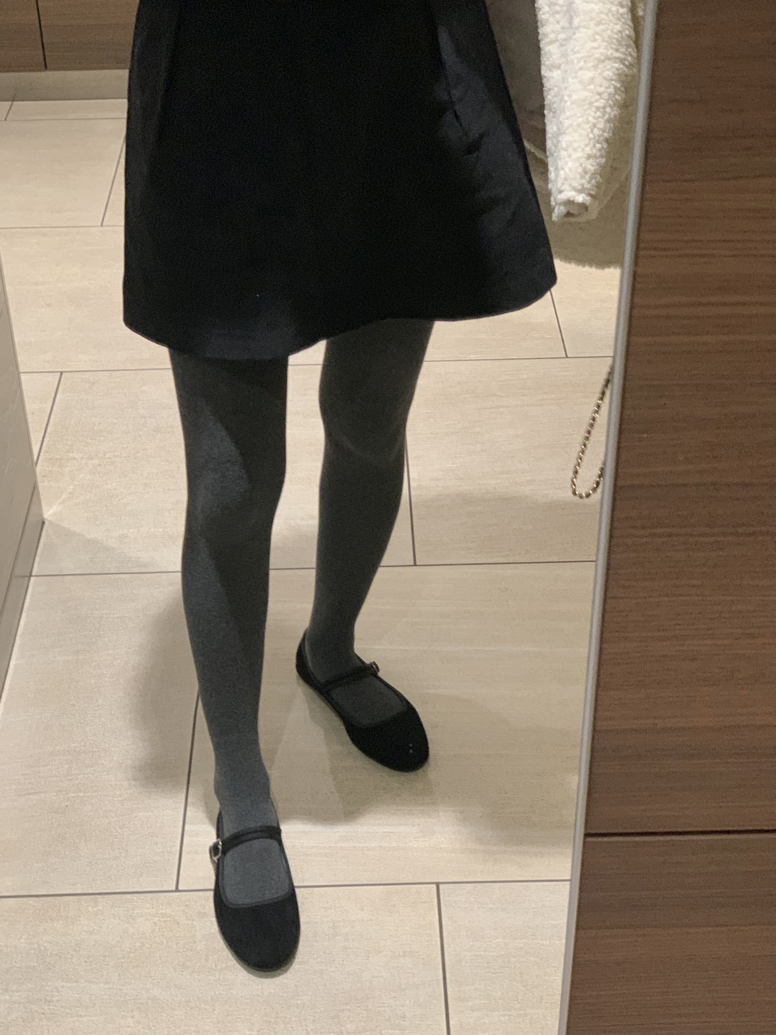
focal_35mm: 52
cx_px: 388
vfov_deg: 36.8
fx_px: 1554
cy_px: 518
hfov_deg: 28.0
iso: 320
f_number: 2.4
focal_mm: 6
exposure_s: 1/60
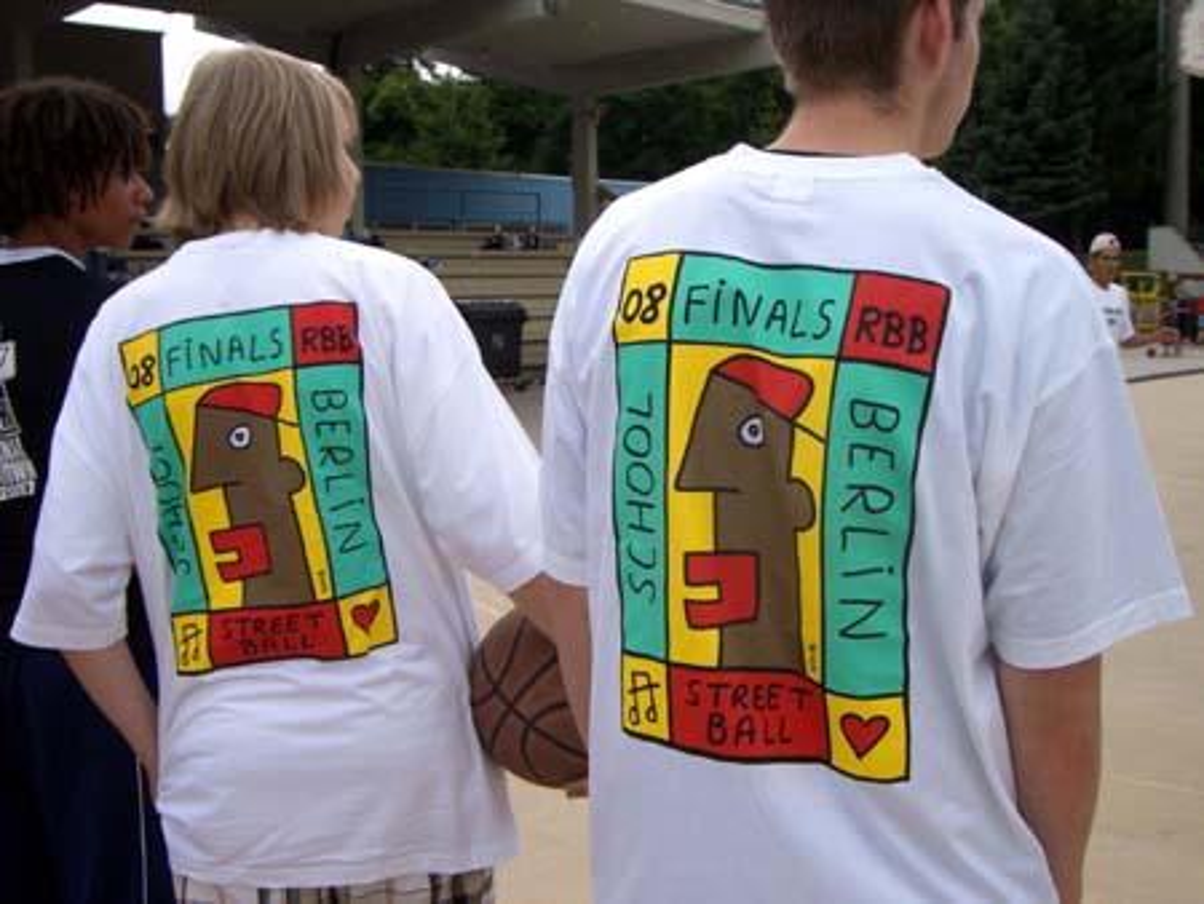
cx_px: 602
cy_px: 452
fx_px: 1322
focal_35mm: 38
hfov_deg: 49.0
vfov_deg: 37.8
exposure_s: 1/640
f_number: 4.3
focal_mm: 6.2
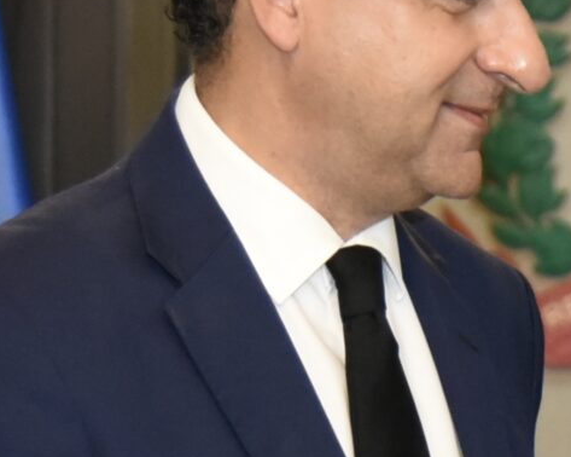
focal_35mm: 295
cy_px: 691
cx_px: 806
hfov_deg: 6.5
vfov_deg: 5.2
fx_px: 4983
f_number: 4
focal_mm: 58
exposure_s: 1/100
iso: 3200
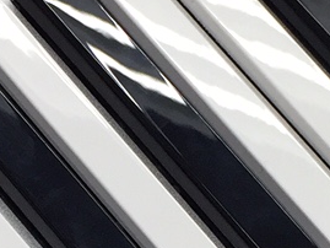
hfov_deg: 11.2
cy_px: 347
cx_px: 42
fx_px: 1679
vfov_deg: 8.3
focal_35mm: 176
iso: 50
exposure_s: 1/100
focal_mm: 4.15
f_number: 2.2
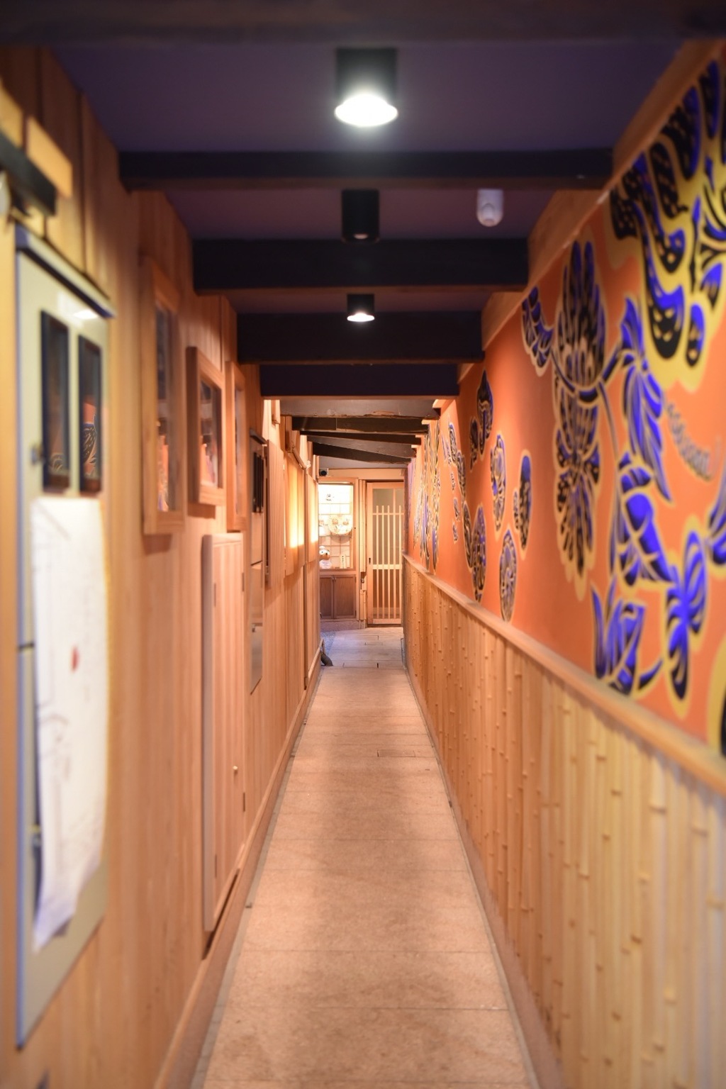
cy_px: 544
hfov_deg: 35.1
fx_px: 1149
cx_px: 363
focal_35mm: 38
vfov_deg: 50.7
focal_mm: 38
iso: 1600
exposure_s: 1/25
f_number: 3.2
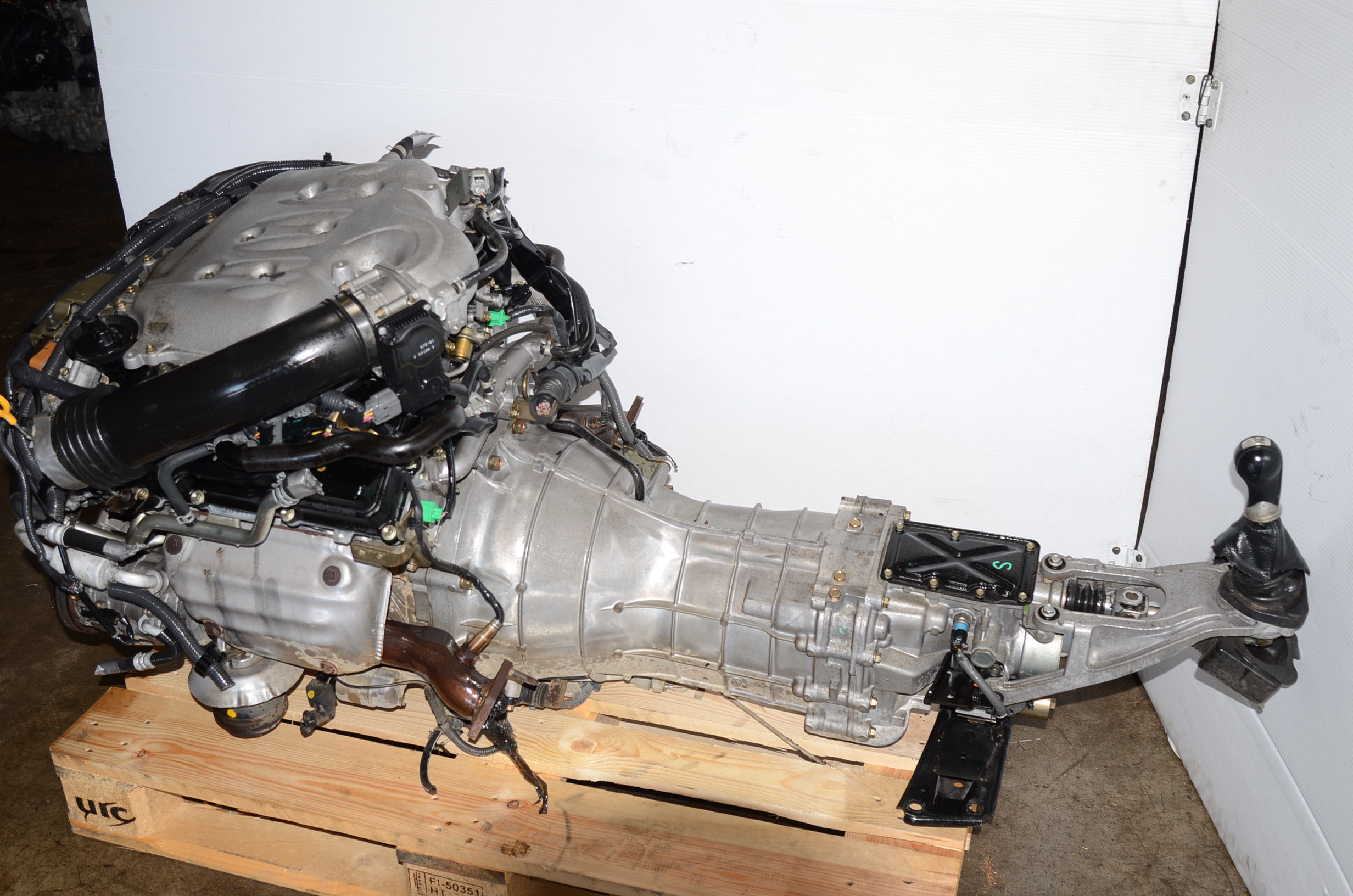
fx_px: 1350
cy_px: 448
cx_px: 676
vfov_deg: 36.7
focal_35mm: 36
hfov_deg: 53.2
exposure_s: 1/100
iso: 100
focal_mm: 24
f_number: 4.5
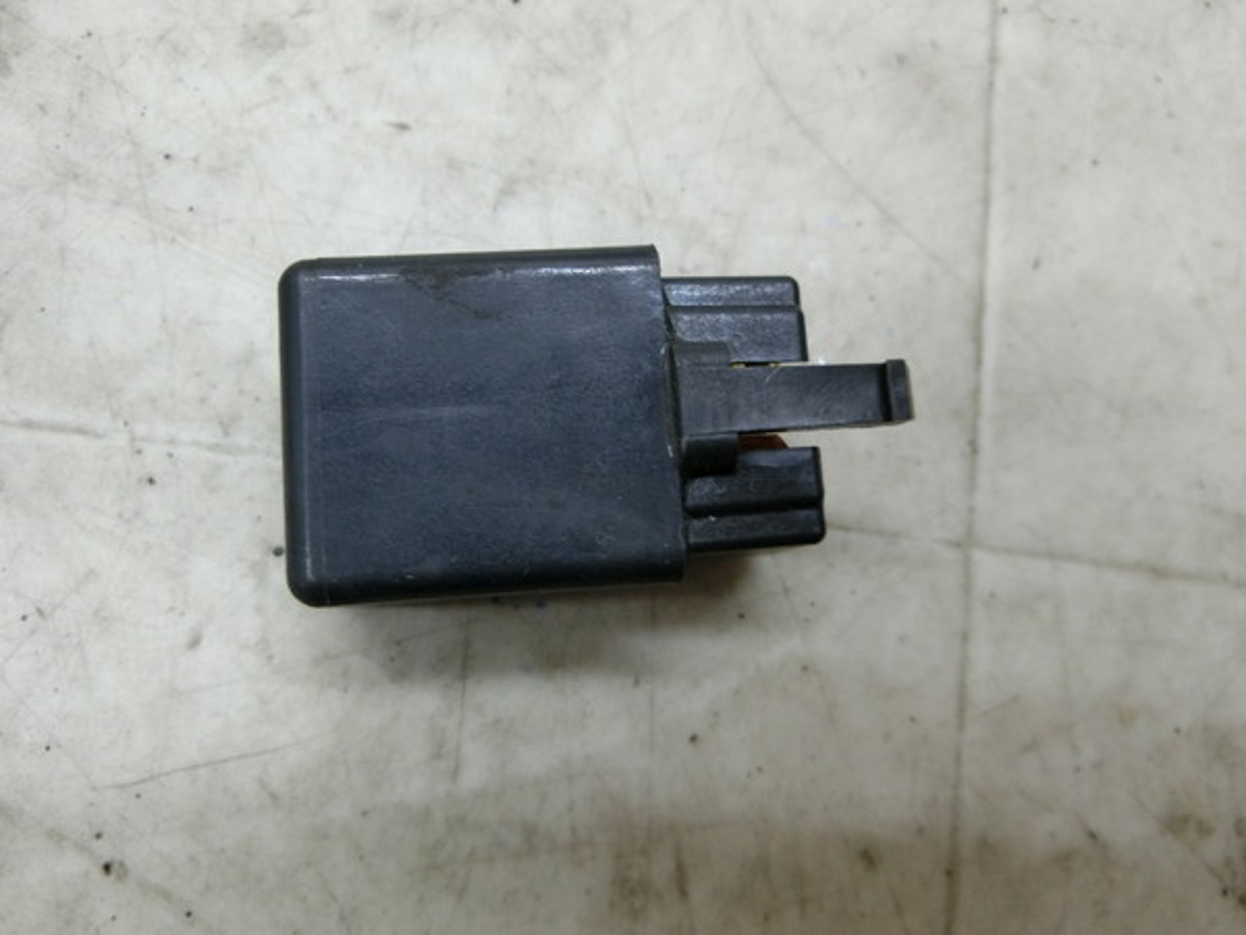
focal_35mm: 25
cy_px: 468
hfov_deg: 69.4
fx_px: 900
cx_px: 623
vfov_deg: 54.9
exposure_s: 1/60
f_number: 3.5
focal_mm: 4.5
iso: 400
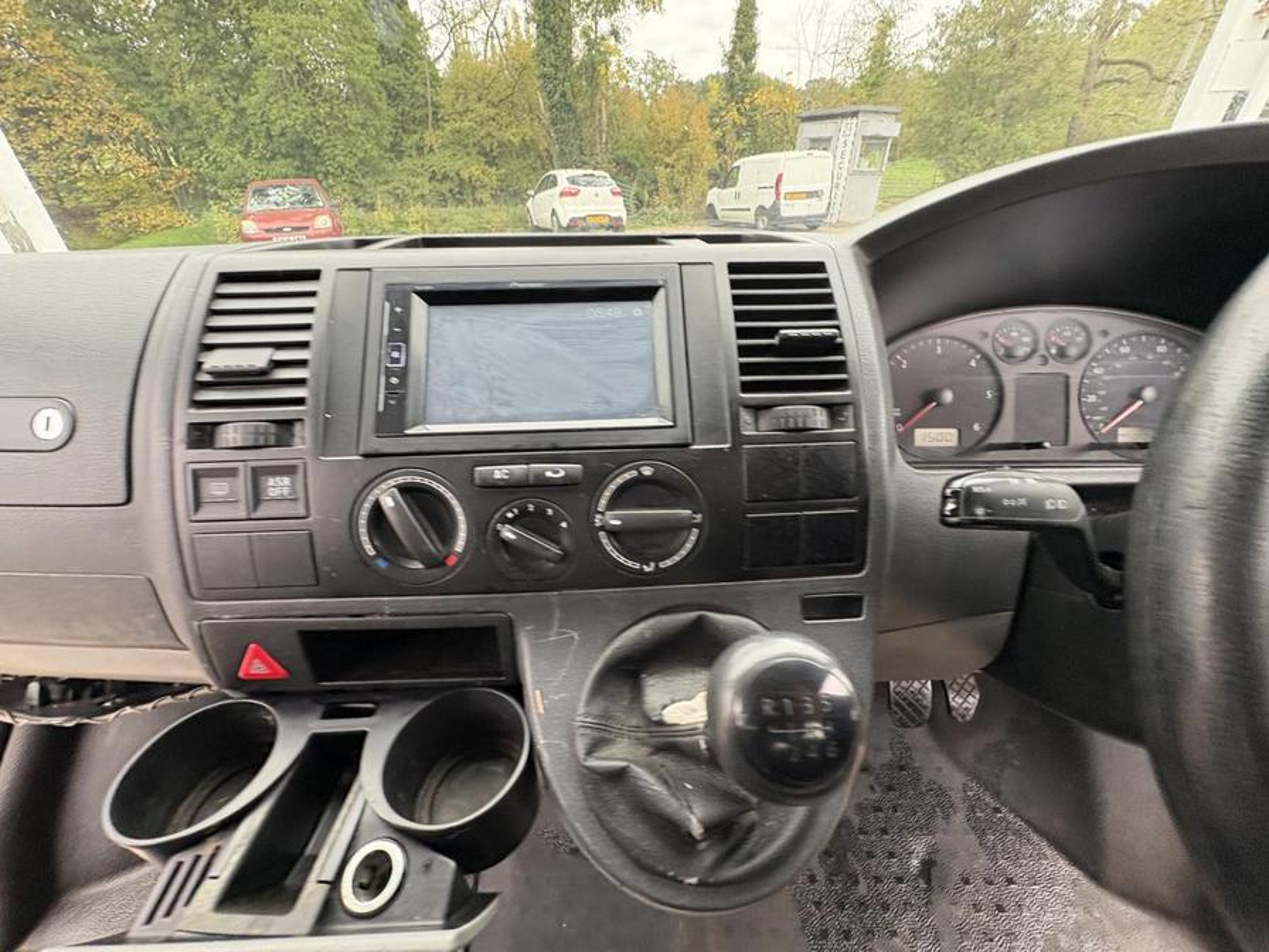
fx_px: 513
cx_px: 634
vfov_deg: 85.7
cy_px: 476
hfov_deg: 102.1
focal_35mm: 14
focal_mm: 2.22
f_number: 2.2
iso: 250
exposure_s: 1/60
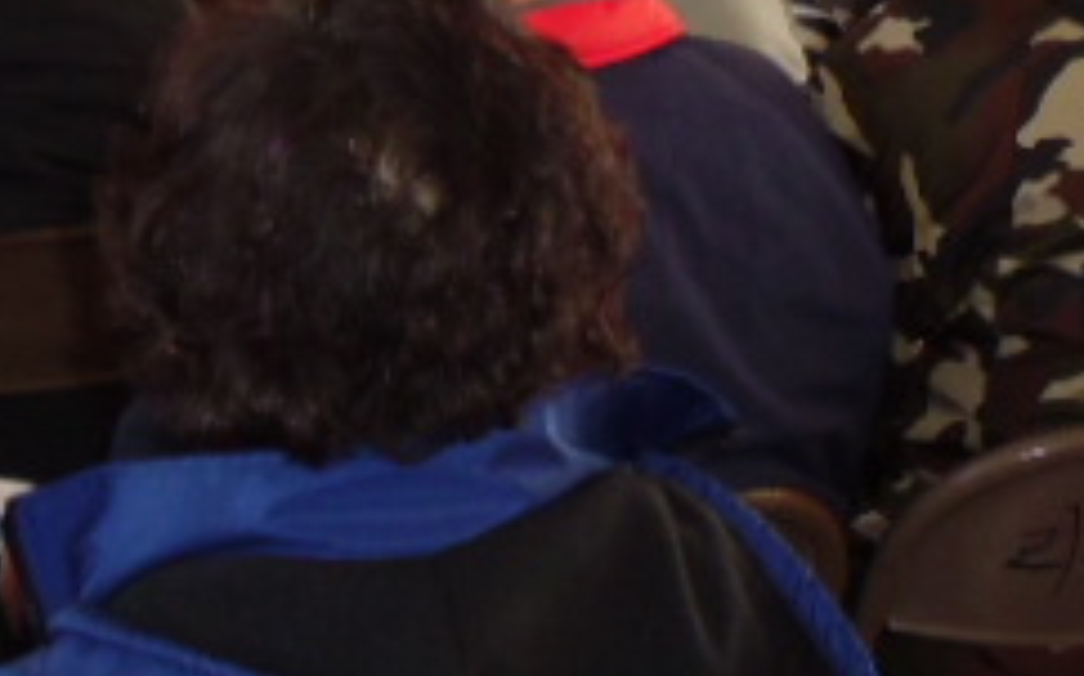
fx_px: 4105
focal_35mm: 139
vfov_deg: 9.4
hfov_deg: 15.0
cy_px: 282
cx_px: 399
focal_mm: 5.6
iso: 100
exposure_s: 1/45
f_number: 3.3
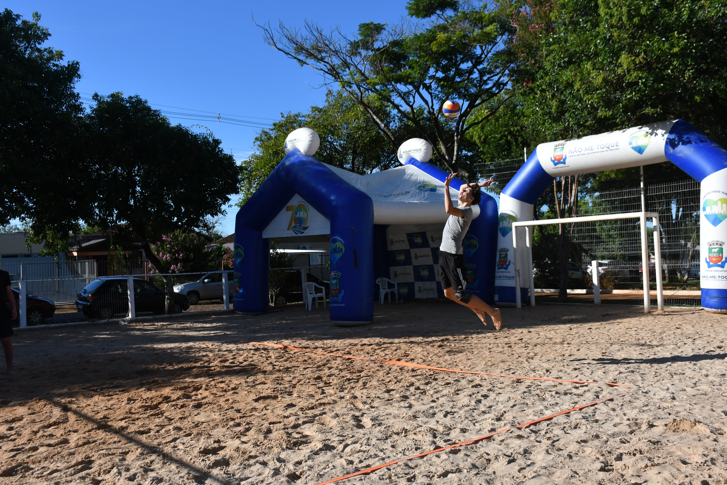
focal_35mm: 35
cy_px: 228
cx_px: 363
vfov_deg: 37.8
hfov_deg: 54.4
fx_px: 707
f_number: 6.3
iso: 400
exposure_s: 1/1600
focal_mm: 22
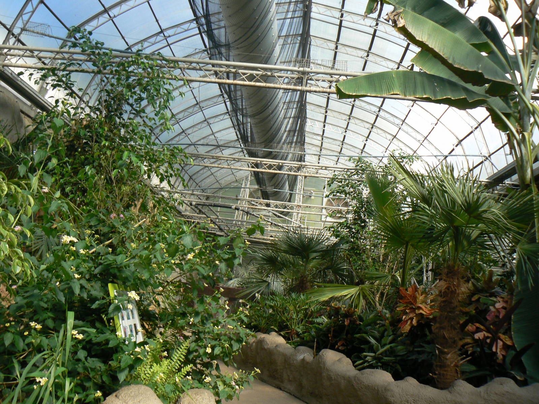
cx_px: 270
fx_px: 561
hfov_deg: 51.4
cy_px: 202
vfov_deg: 39.7
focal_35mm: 36
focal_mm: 6
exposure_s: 1/200
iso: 80
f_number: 5.6
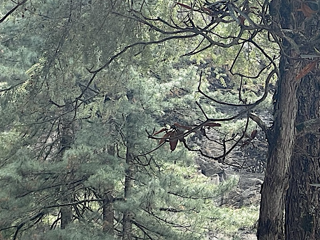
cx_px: 347
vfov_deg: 10.2
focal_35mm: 143
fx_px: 1322
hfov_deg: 13.5
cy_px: -33
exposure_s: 1/322
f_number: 2
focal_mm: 6
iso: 25
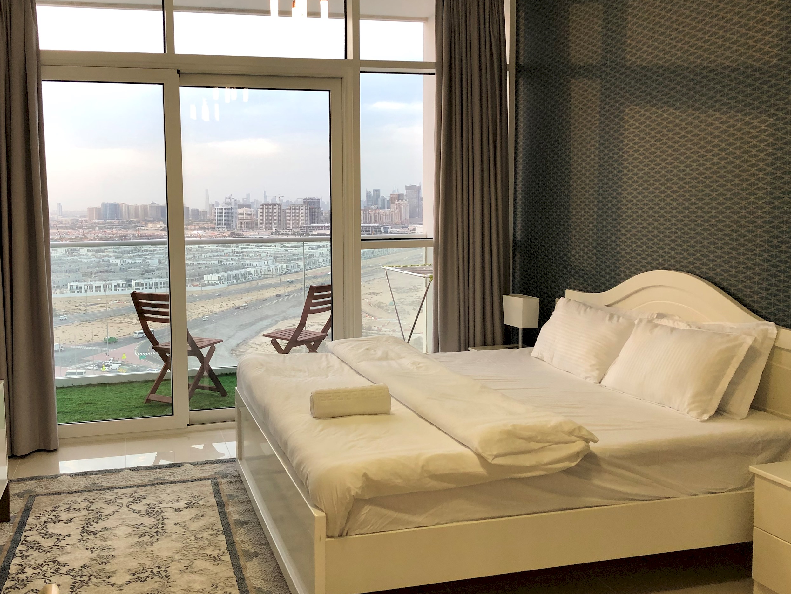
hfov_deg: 53.7
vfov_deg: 41.8
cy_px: 280
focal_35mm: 34
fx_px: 777
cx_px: 333
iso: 25
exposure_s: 1/40
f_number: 1.8
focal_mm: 3.99
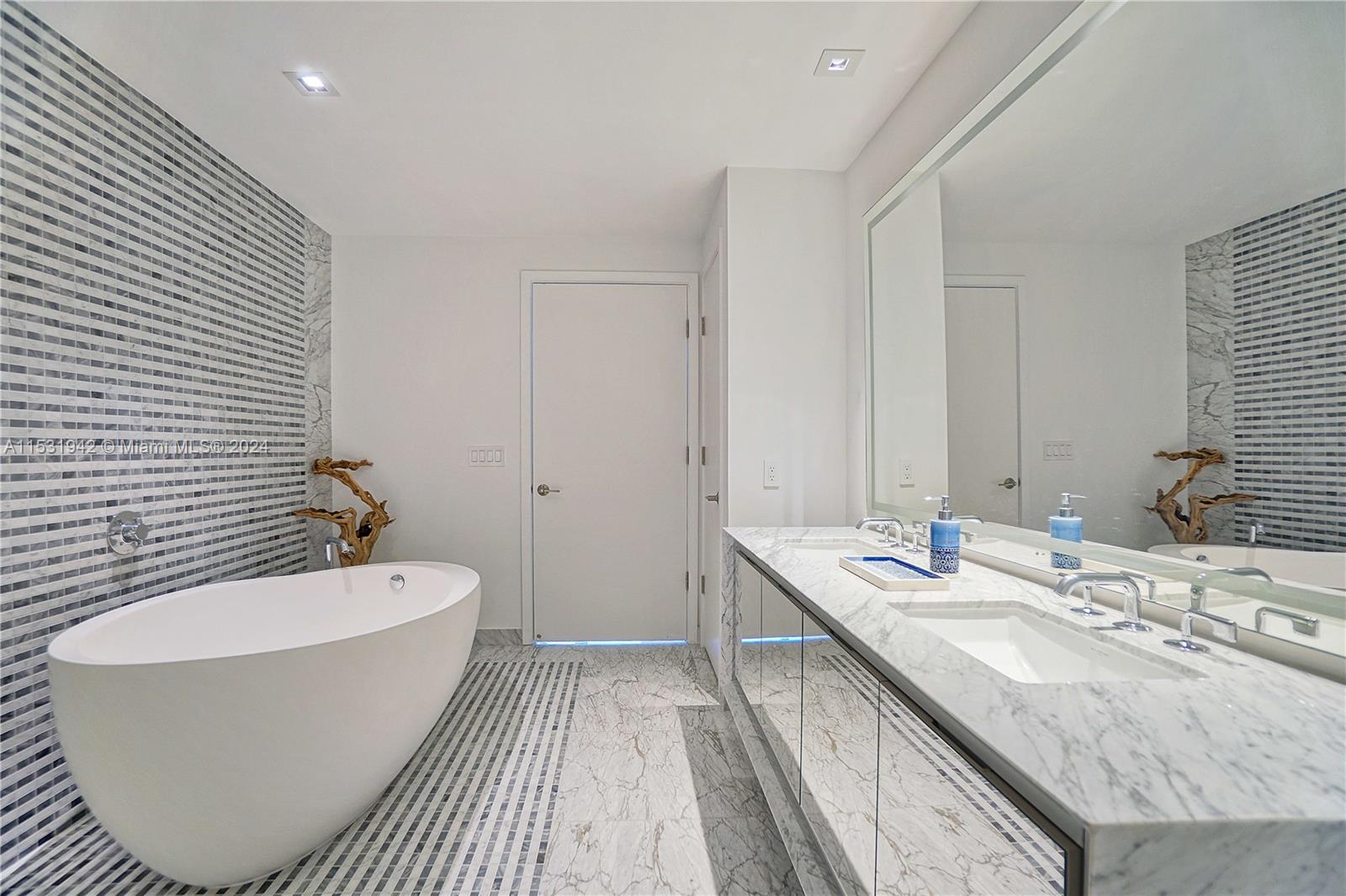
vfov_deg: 77.3
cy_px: 448
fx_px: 561
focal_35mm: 15
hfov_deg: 100.4
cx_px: 673
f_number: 4
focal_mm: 10
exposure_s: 1/6
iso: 250
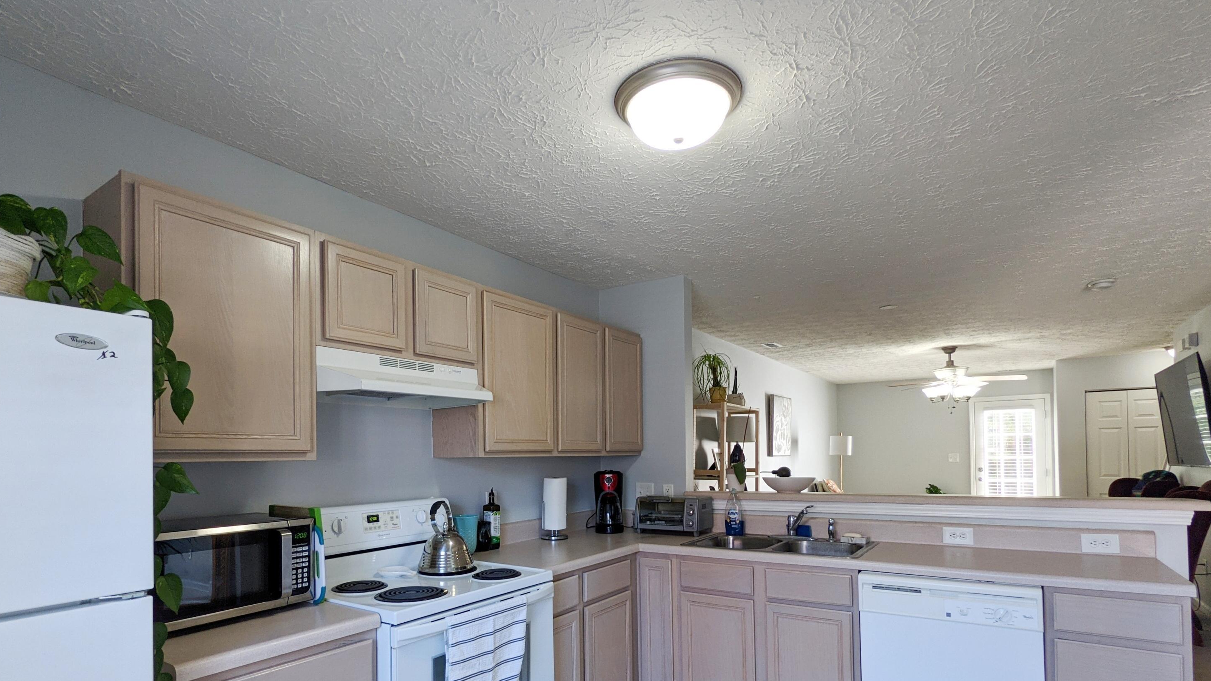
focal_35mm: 18
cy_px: 440
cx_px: 587
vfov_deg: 59.9
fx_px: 578
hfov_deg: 92.6
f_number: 2.2
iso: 58
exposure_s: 1/23.8
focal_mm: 2.22
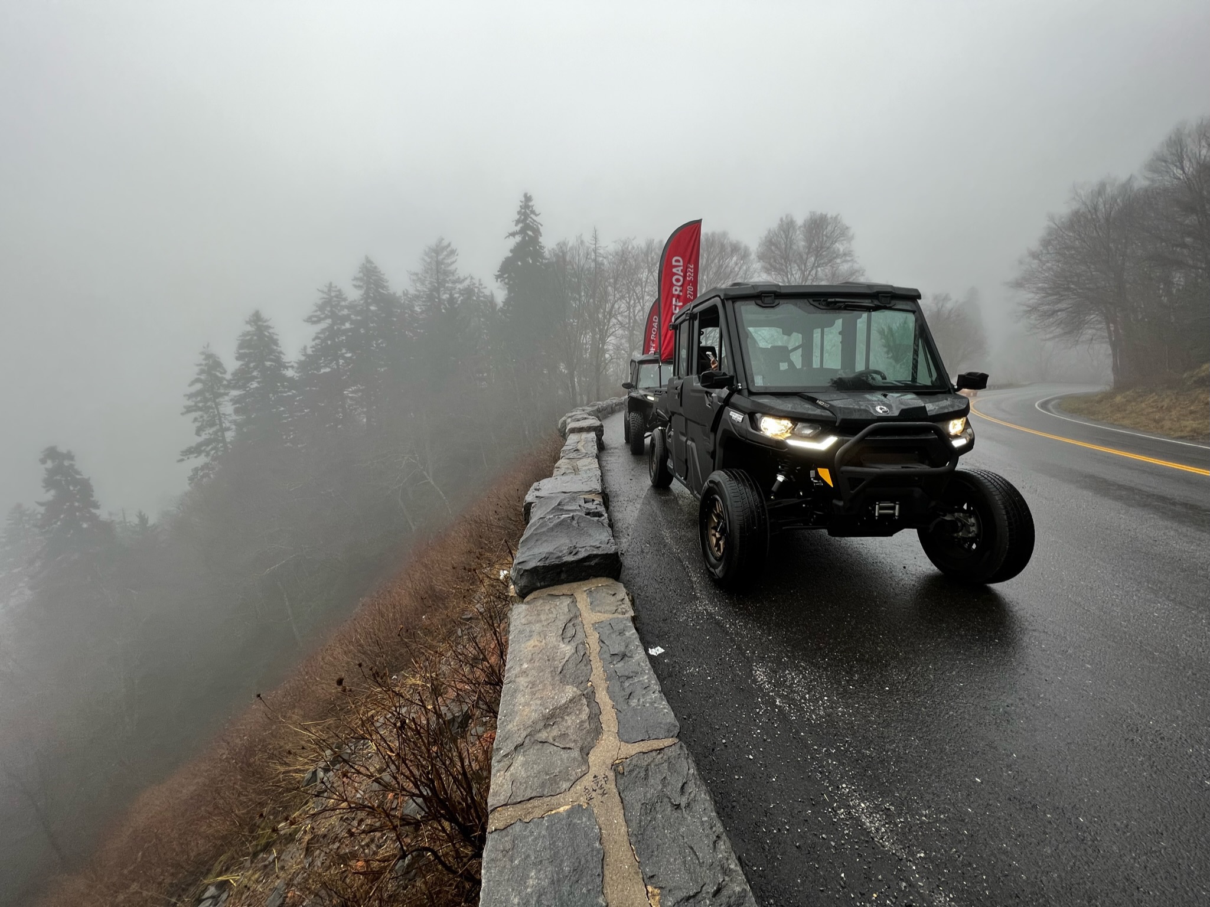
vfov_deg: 89.9
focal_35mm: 13
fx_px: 454
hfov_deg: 106.2
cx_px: 605
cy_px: 454
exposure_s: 1/99
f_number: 1.8
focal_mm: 1.57
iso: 80
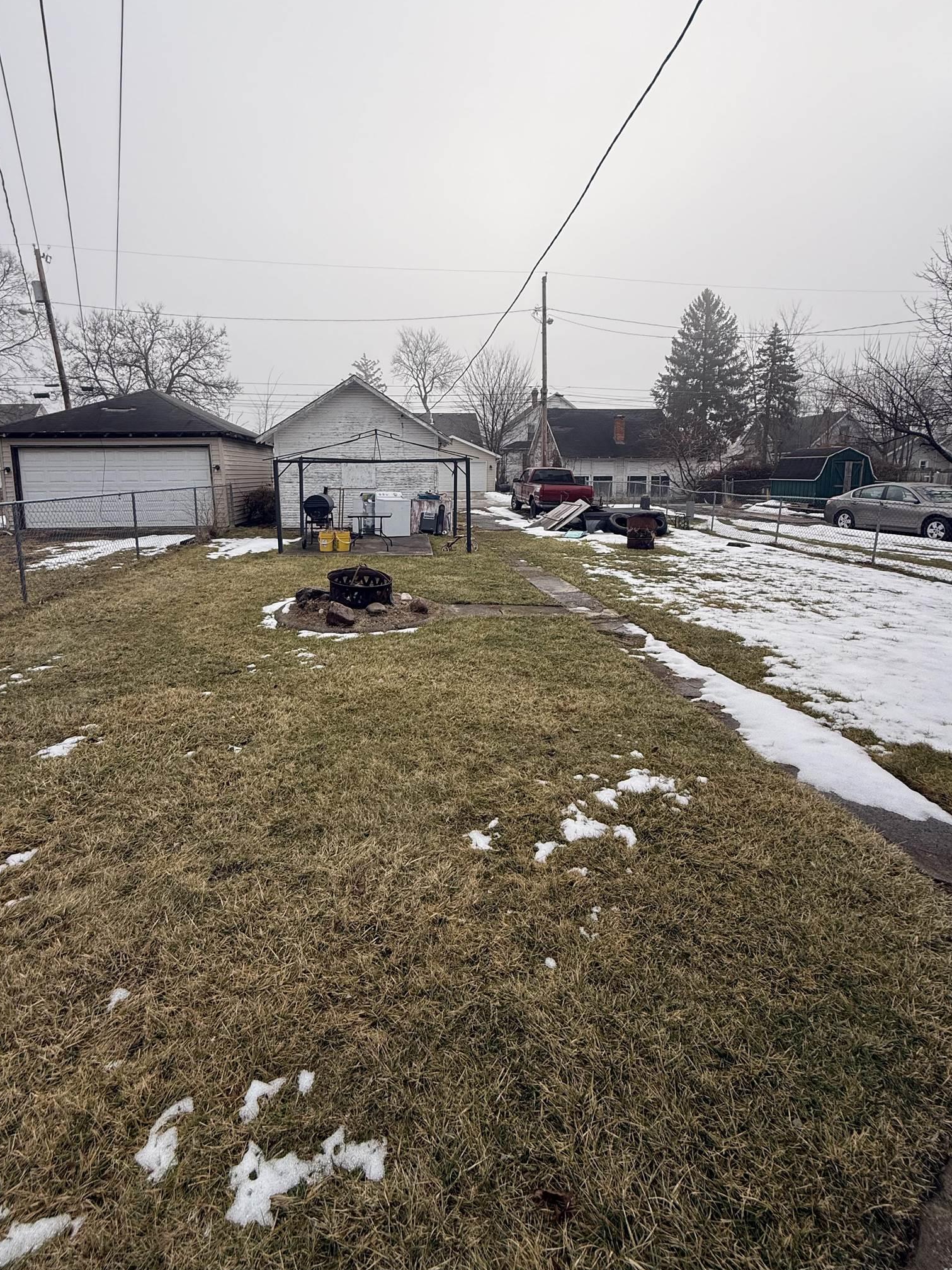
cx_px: 449
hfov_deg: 78.0
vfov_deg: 94.1
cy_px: 561
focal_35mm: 16
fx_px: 587
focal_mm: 2.22
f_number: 2.2
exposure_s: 1/1189
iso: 50
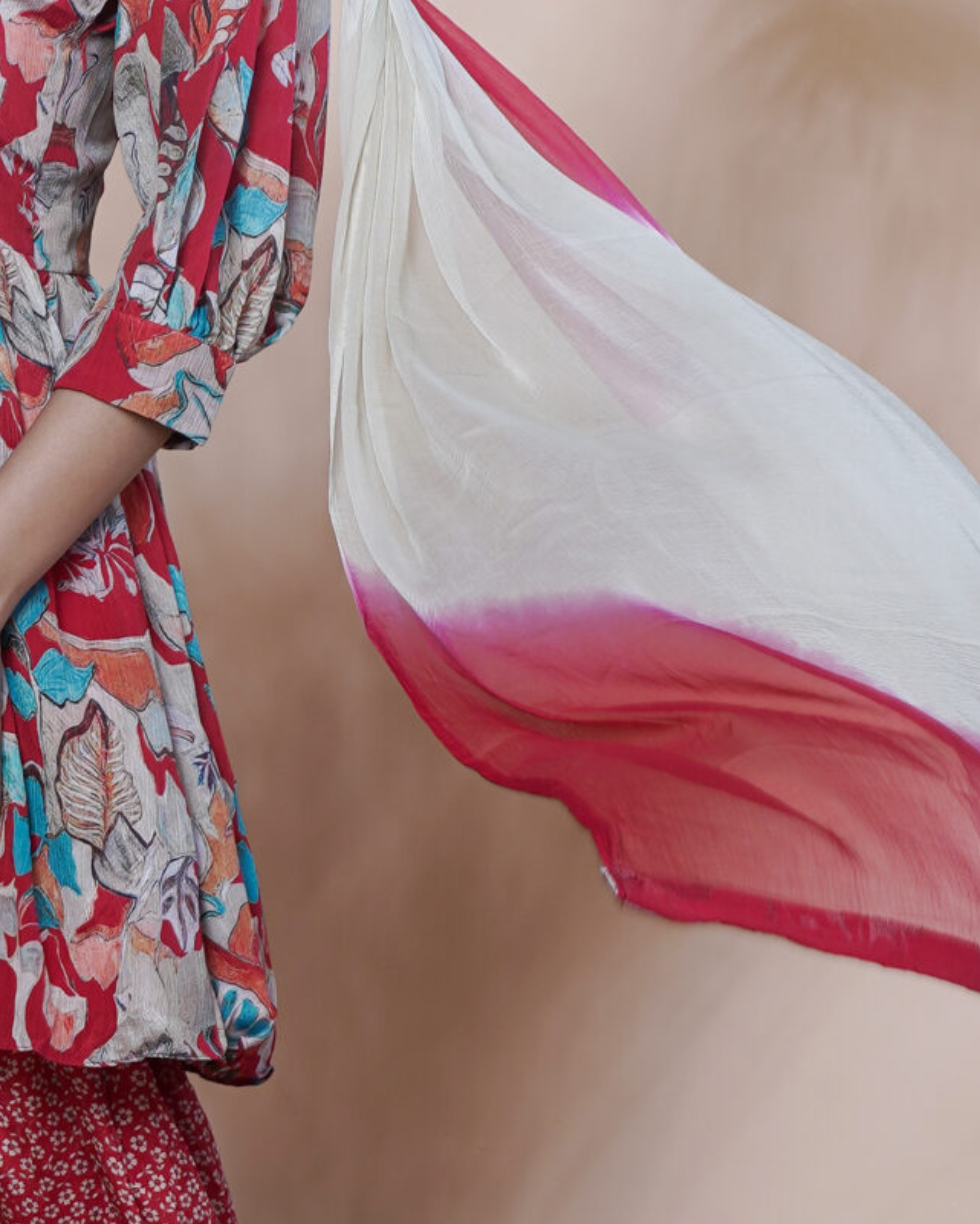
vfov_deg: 14.9
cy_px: 521
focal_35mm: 129
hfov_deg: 11.9
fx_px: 4676
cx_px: 27
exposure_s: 1/125
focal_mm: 43
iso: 125
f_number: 13
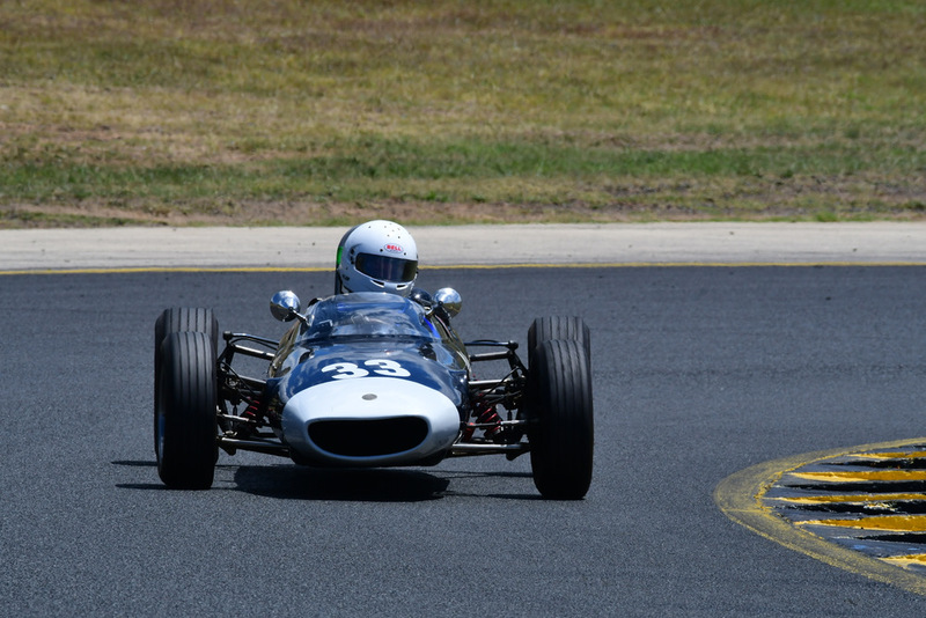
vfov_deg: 2.3
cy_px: 309
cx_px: 463
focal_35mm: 600
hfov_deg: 3.4
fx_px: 15438
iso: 320
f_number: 13
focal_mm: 400
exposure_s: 1/640
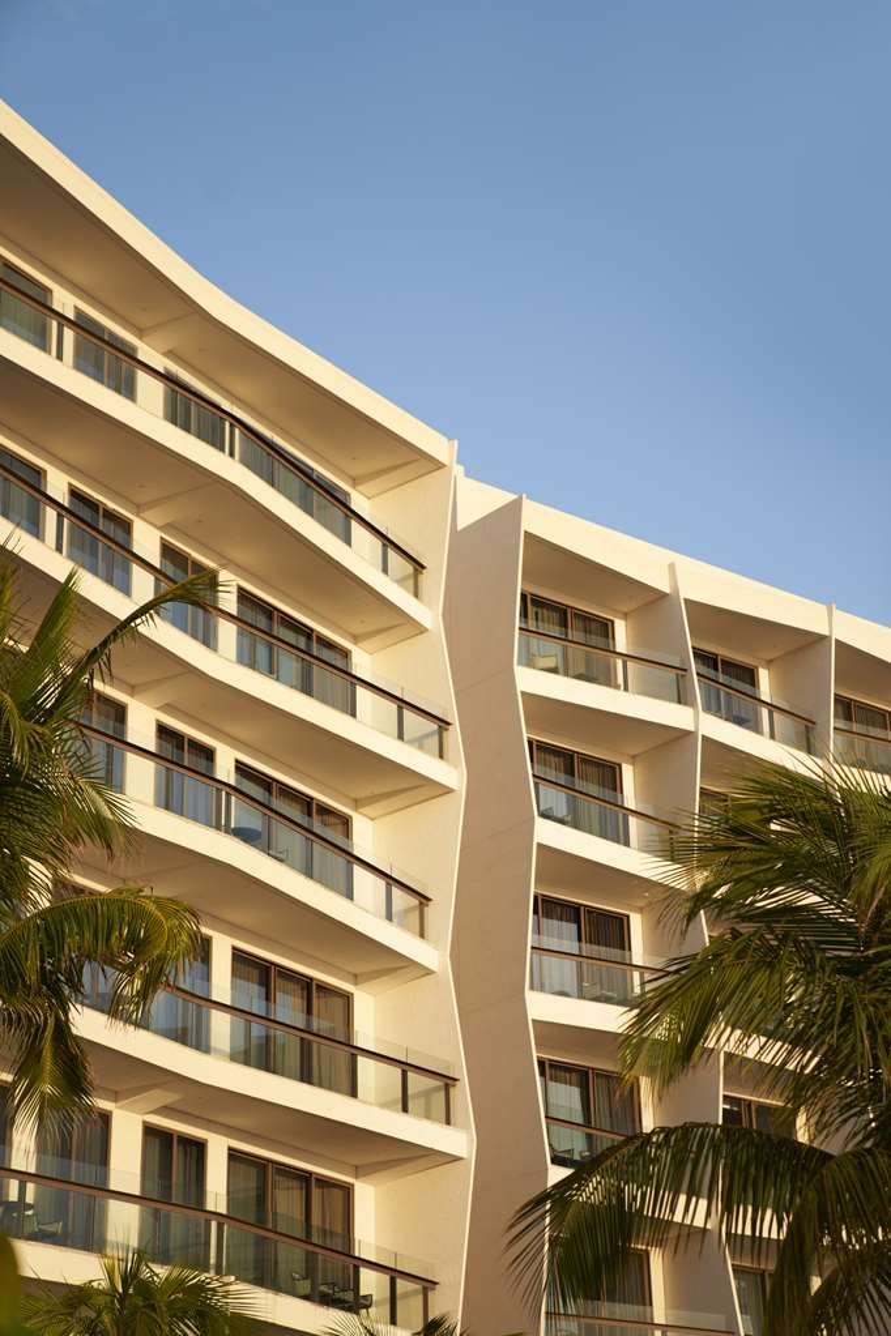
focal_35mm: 70
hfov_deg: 19.5
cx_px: 446
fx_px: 2599
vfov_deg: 28.8
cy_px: 668
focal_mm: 70
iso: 100
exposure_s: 1/800
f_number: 2.8
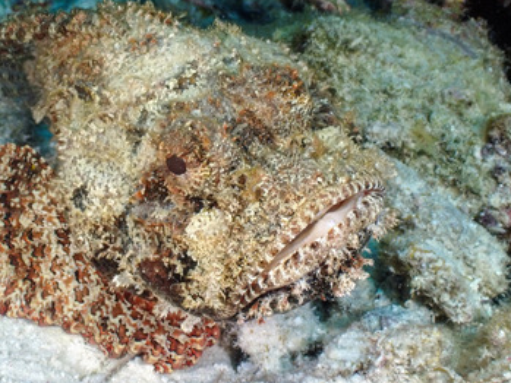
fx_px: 1831
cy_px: 178
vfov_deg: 12.0
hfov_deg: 15.9
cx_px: 208
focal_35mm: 124
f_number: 18
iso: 400
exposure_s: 1/125
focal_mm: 16.79
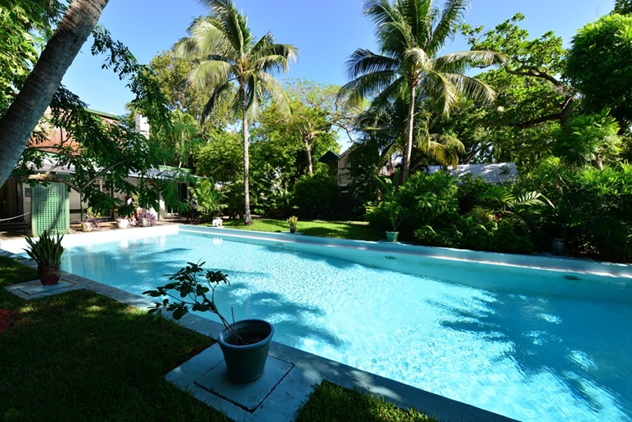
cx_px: 316
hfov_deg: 104.2
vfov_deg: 81.2
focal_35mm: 14
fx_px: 246
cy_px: 211
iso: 100
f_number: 11
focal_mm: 14
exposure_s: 1/50
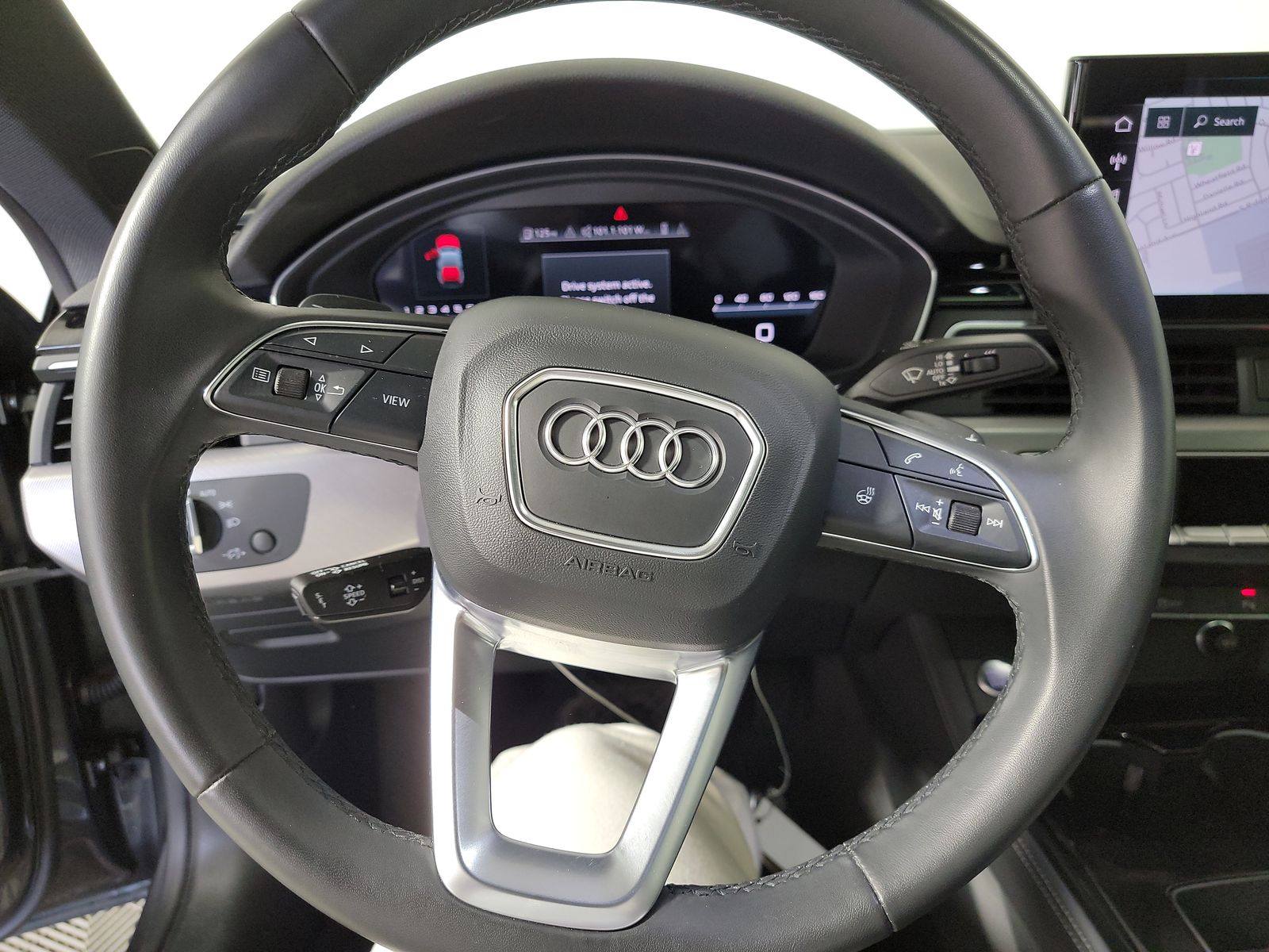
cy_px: 476
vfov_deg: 56.8
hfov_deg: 71.6
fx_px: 880
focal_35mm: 24
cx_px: 634
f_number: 1.8
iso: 428
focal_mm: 6.7
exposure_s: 1/59
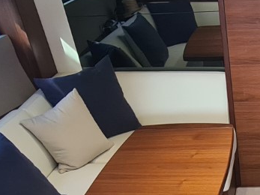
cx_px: 273
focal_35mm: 54
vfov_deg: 24.2
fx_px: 405
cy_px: 241
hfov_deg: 32.1
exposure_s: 1/50
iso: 125
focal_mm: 2.2
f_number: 2.2
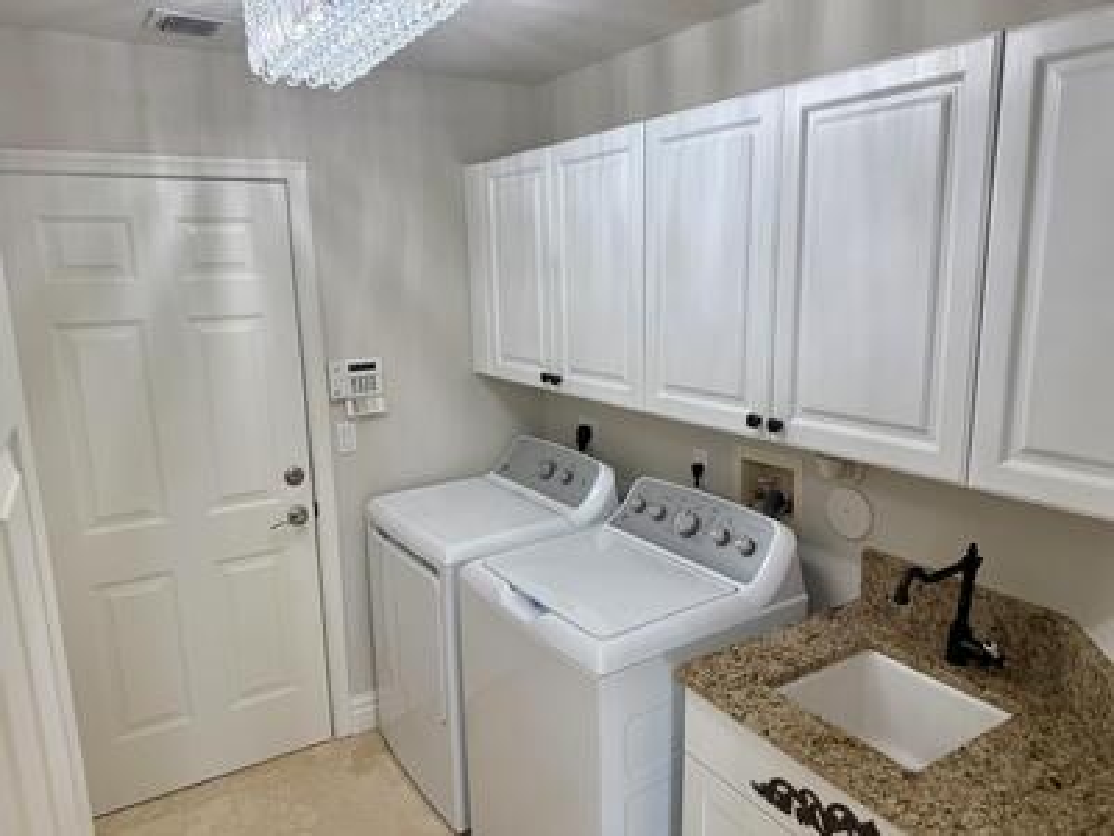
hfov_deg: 71.6
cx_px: 557
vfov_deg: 56.8
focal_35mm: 24
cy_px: 418
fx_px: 772
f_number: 1.78
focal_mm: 6.76
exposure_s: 1/176
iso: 80
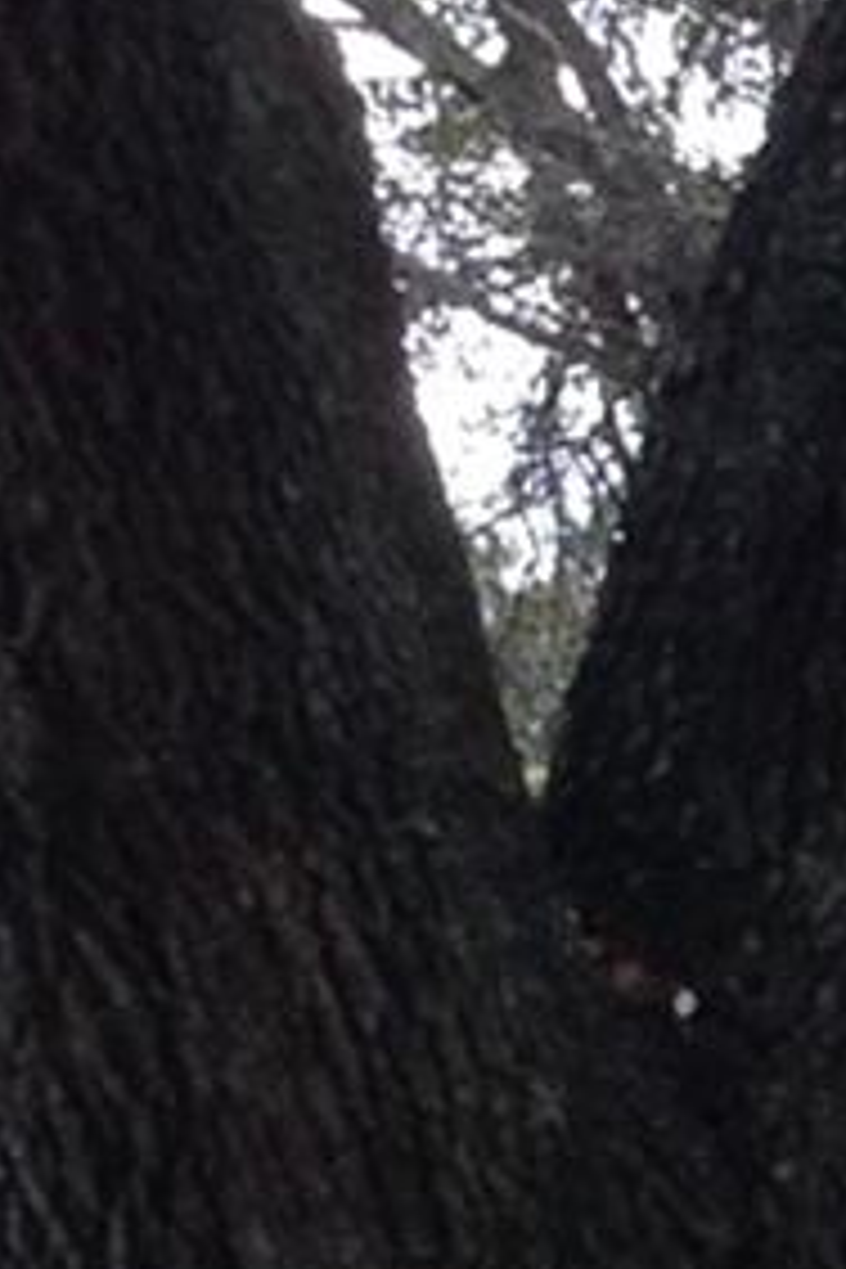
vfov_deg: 8.0
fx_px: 8777
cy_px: 2257
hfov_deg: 5.0
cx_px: 3344
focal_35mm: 249
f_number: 2.4
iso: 25
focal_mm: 3.3
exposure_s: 1/315
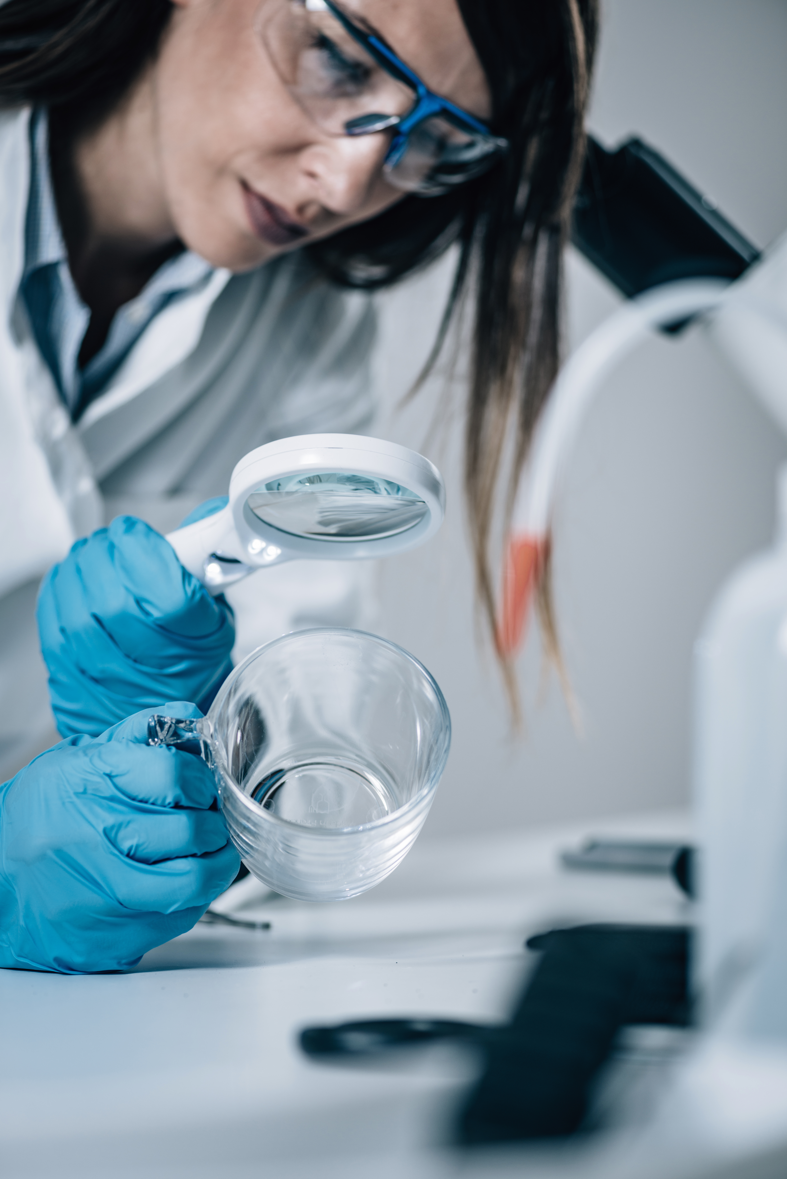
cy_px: 590
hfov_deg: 13.1
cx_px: 394
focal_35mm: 105
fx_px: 3440
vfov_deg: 19.5
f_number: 4
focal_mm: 105
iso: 100
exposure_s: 1/200
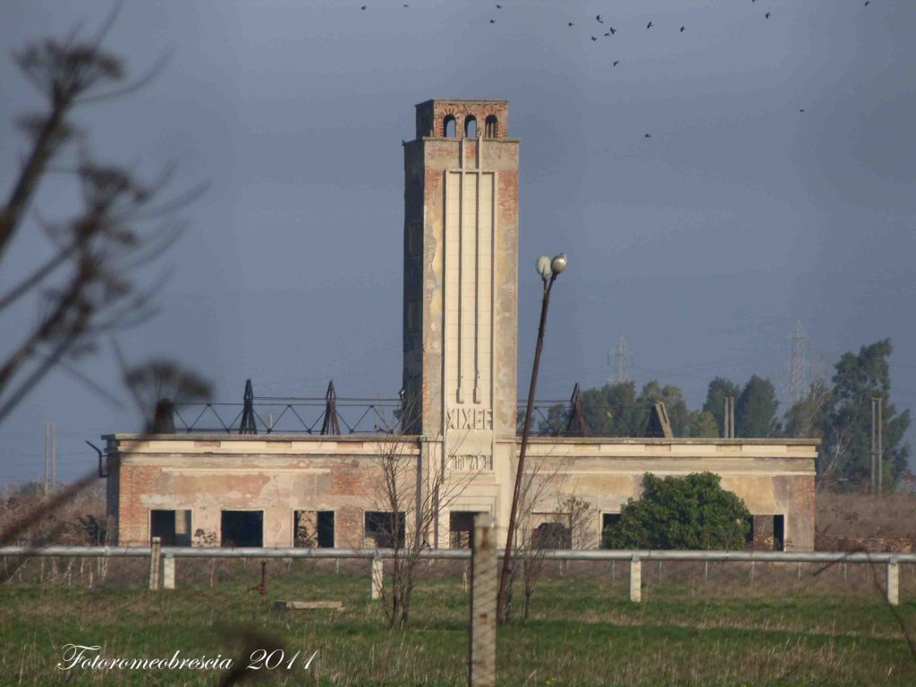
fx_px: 11114
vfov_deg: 3.5
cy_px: 344
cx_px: 458
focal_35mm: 420
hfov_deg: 4.7
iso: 50
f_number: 4.6
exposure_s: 1/1000
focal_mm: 104.7
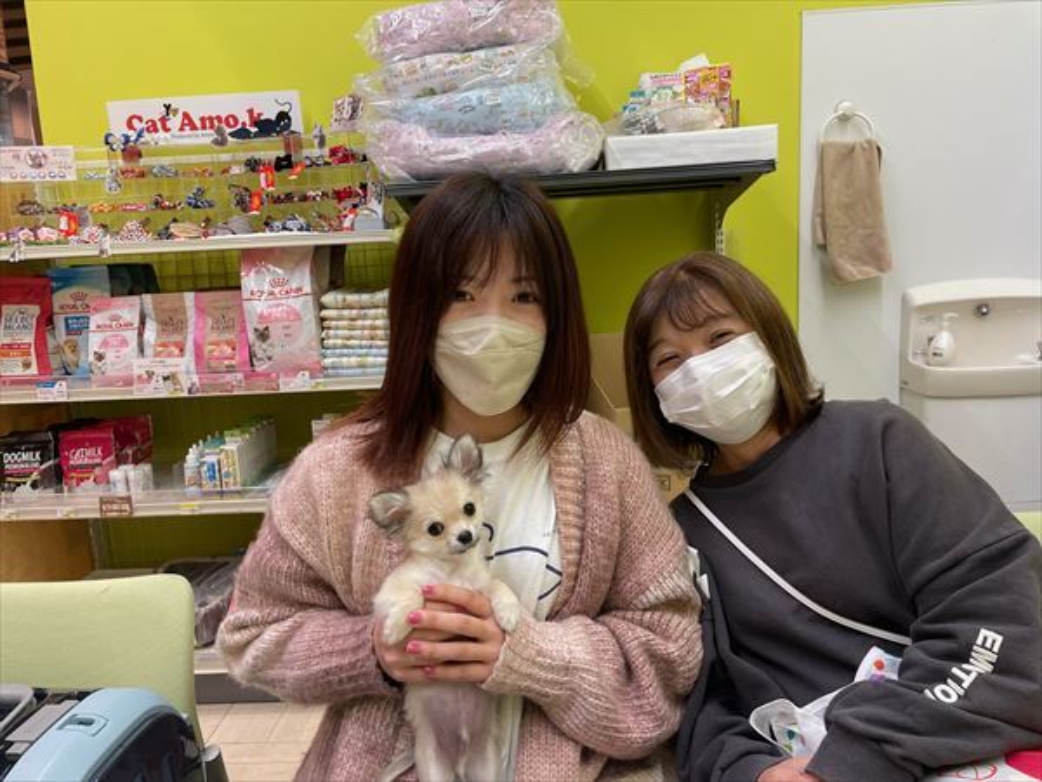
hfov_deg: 67.3
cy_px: 391
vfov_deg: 53.1
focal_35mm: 26
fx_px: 783
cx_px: 521
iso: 80
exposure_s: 1/120
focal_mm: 4.2
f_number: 1.6
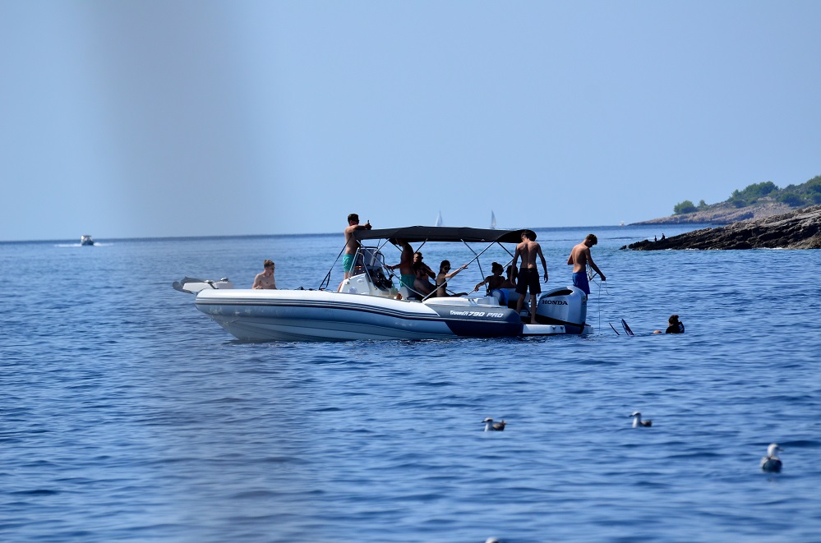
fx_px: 7508
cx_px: 410
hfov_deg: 6.3
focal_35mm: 330
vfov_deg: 4.1
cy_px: 272
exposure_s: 1/3200
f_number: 5.6
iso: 400
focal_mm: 220
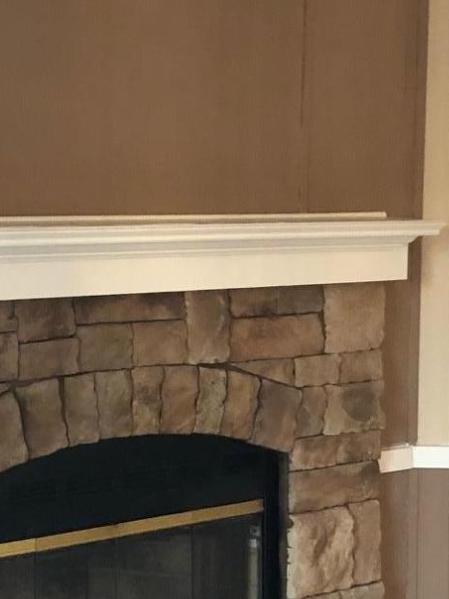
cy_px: 275
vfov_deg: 21.8
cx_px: 138
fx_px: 1555
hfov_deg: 16.4
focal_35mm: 90
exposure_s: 1/13
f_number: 1.8
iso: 100
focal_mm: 3.99
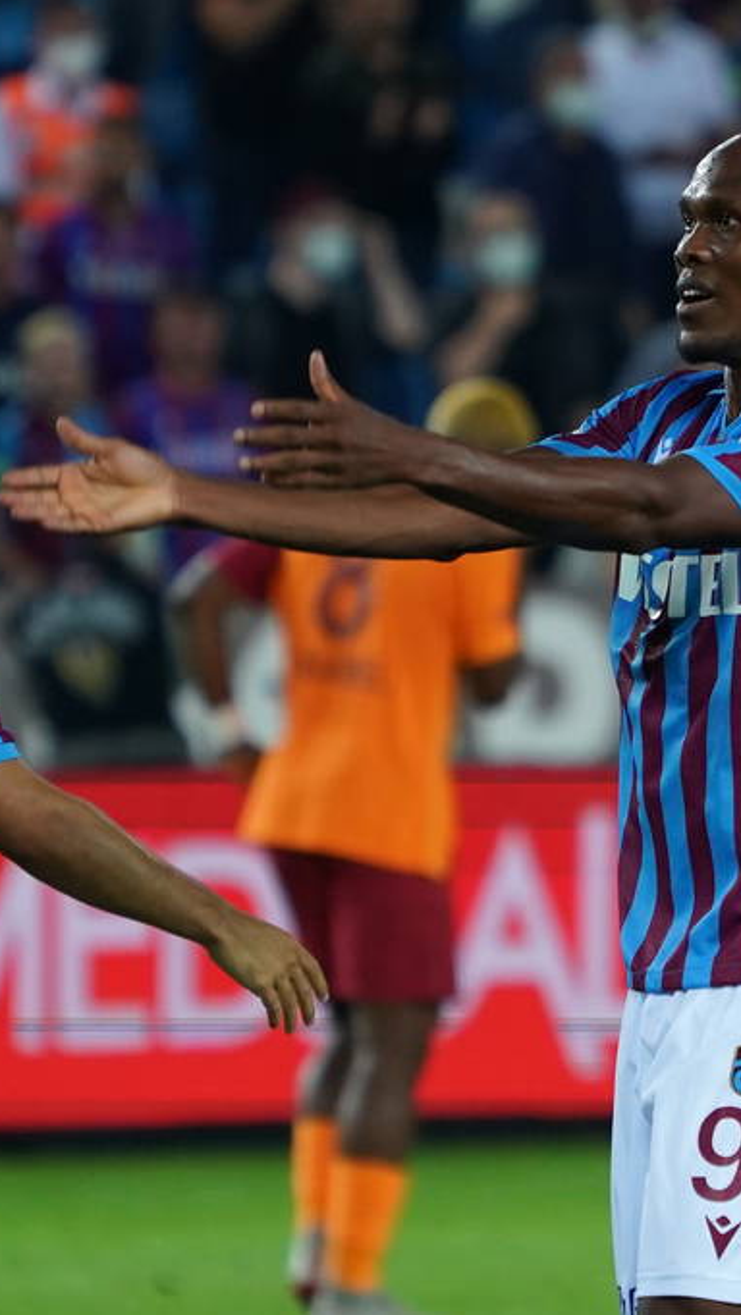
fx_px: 35812
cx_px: 712
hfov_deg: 1.2
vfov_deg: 2.1
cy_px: 792
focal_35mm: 1026
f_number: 5.6
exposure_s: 1/1000
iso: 2000
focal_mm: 348
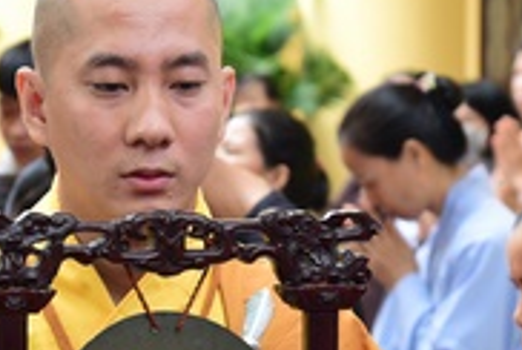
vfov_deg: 5.0
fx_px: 4038
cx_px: 152
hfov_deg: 7.4
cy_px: 166
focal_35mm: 278
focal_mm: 78
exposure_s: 1/100
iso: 250
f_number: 5.6
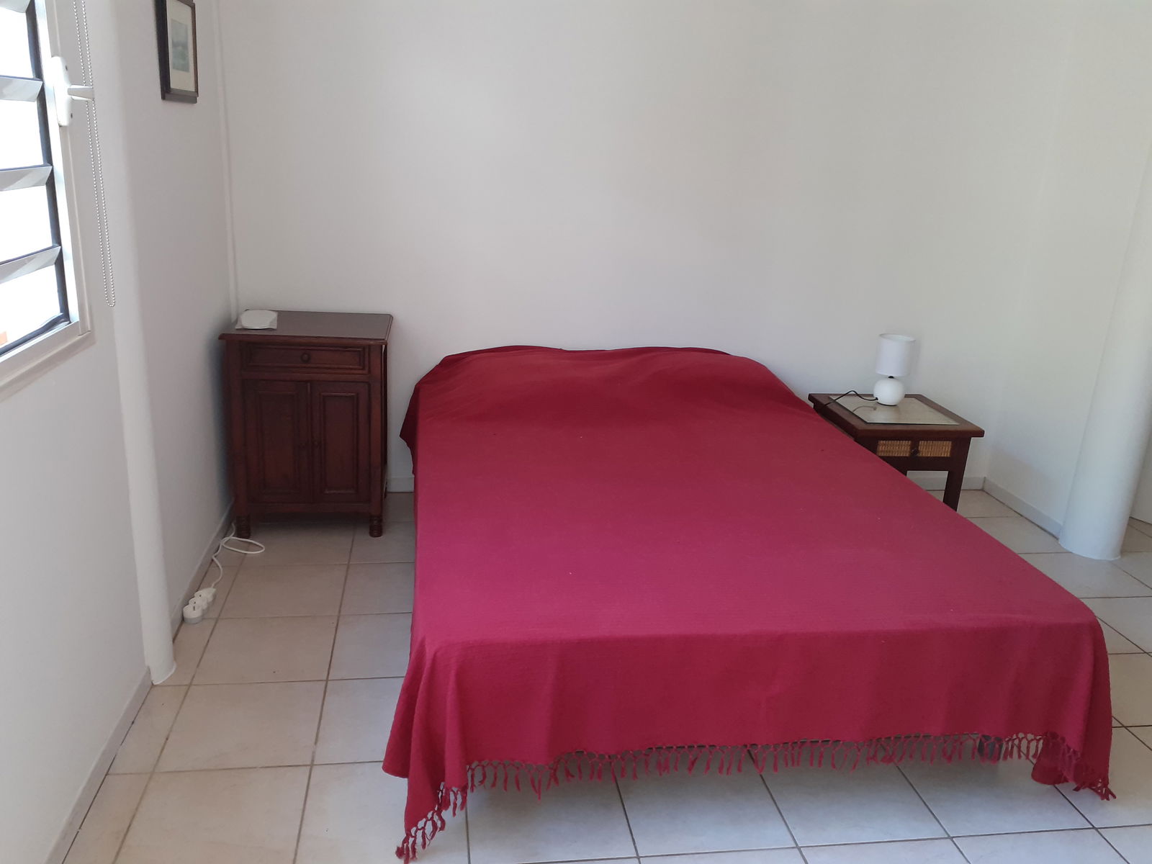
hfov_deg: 65.3
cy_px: 432
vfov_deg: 51.4
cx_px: 576
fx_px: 899
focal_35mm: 27
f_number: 1.9
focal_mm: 3.6
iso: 100
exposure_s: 1/50
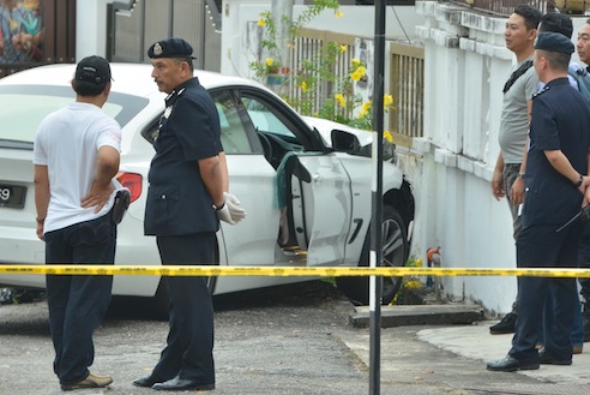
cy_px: 138
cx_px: 216
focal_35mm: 325
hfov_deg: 6.3
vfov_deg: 4.2
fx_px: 5331
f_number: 8
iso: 800
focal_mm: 200
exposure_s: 1/80
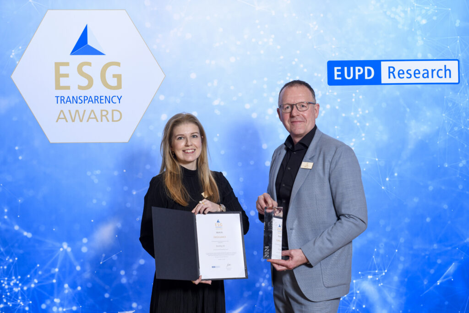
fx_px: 651
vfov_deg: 27.0
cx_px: 234
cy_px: 156
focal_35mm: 50
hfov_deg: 39.6
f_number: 5.6
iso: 400
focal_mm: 50
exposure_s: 1/125
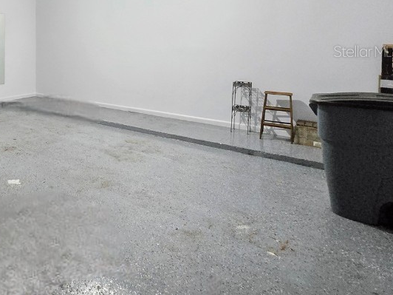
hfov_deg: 57.4
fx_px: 284
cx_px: 25
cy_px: 51
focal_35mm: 25
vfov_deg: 50.8
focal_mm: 2.2
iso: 2000
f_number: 2.2
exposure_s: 1/24
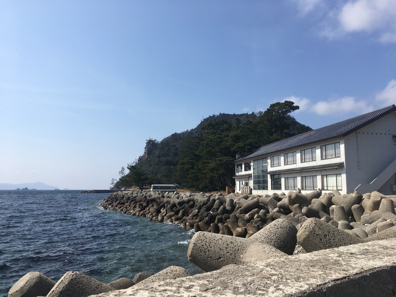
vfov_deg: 48.2
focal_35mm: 29
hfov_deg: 61.7
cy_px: 148
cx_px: 198
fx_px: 332
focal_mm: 4.15
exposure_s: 1/2137
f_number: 2.2
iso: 25
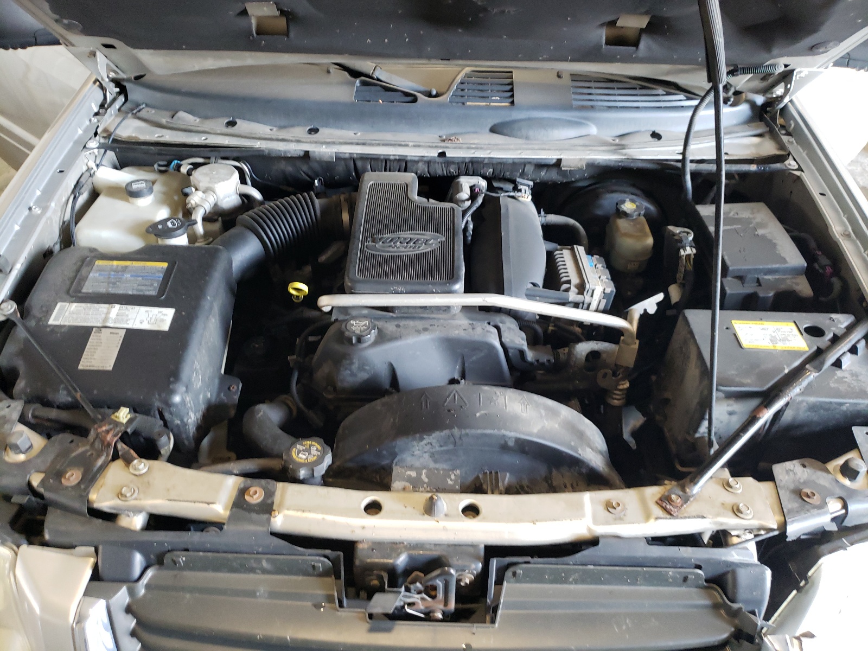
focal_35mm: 26
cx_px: 434
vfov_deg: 53.1
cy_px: 326
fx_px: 652
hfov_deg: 67.3
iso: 245
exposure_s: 1/40
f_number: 1.5
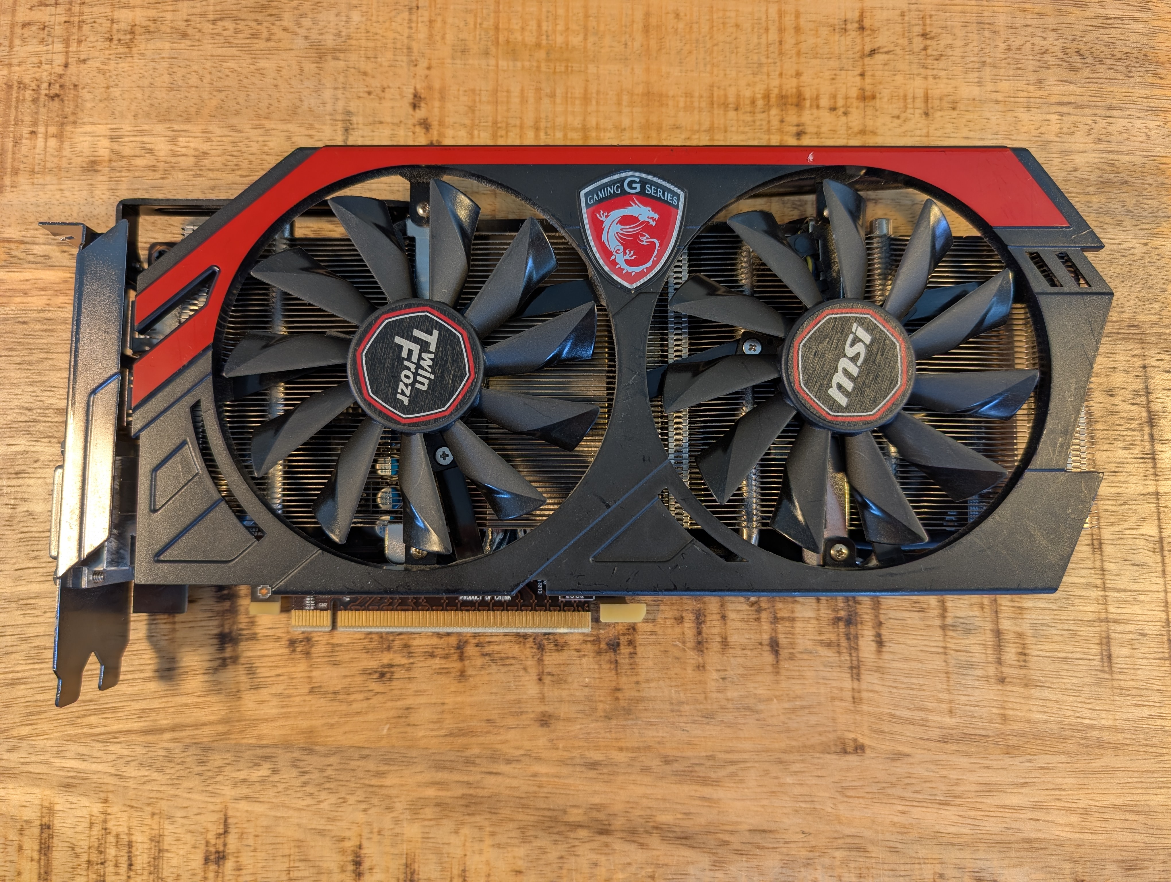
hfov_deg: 71.5
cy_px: 441
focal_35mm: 24
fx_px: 813
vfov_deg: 56.9
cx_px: 586
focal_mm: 6.9
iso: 49
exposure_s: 1/50
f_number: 1.68
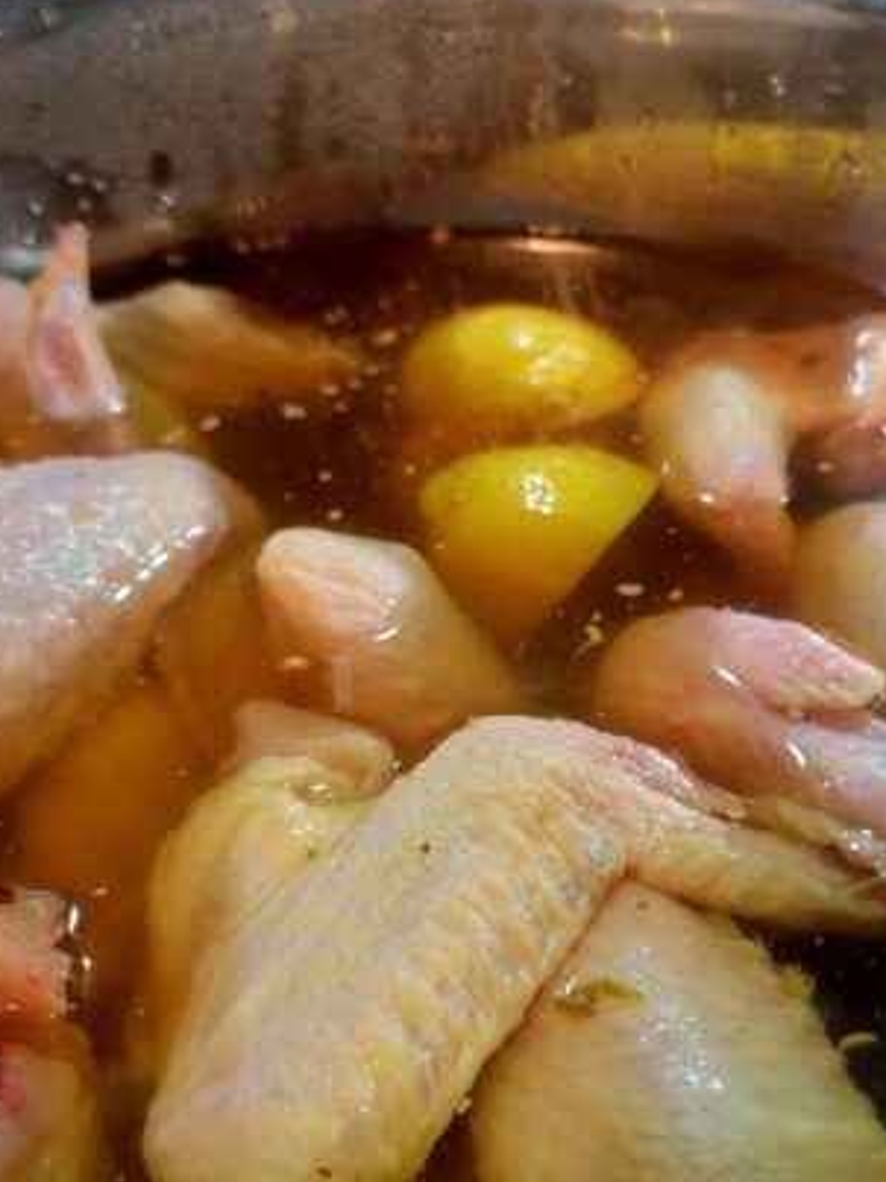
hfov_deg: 45.3
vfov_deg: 58.2
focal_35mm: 31
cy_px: 666
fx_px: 1058
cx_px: 508
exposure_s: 1/40
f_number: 1.8
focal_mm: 5.4
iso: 250
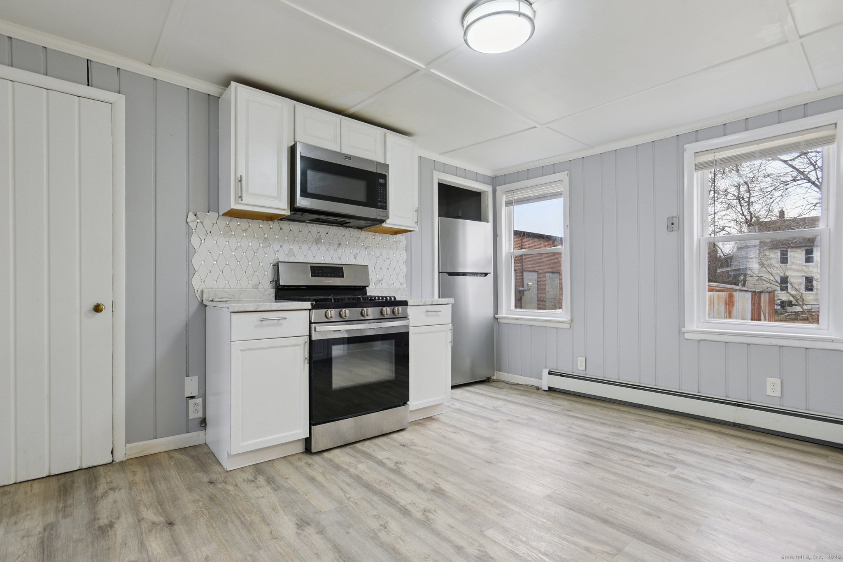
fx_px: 398
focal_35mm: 17
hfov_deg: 93.3
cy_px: 281
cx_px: 422
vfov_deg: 70.4
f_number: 11
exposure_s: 1/25
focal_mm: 17
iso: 400
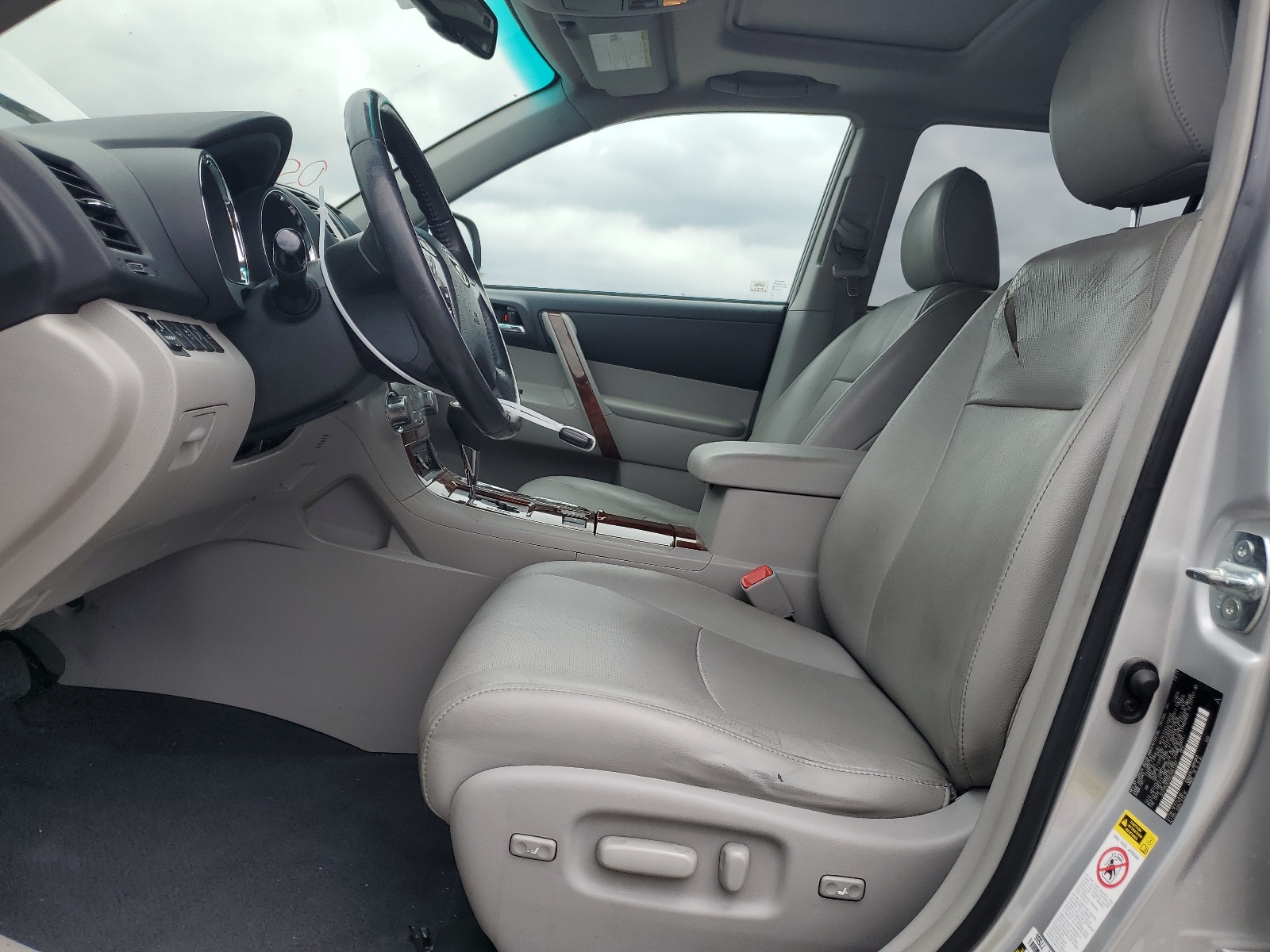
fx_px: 954
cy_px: 476
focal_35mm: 26
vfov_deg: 53.1
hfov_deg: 67.3
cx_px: 635
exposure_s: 1/1667
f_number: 1.5
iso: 50
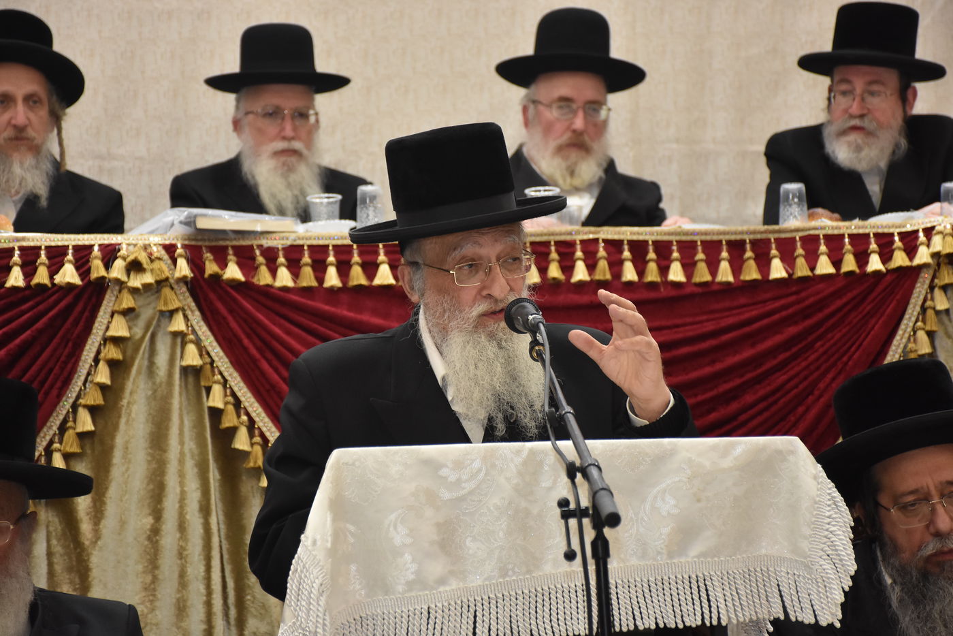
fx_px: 3177
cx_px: 476
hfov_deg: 17.1
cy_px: 318
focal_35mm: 120
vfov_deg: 11.4
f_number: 5.6
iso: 1600
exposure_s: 1/125
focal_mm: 80
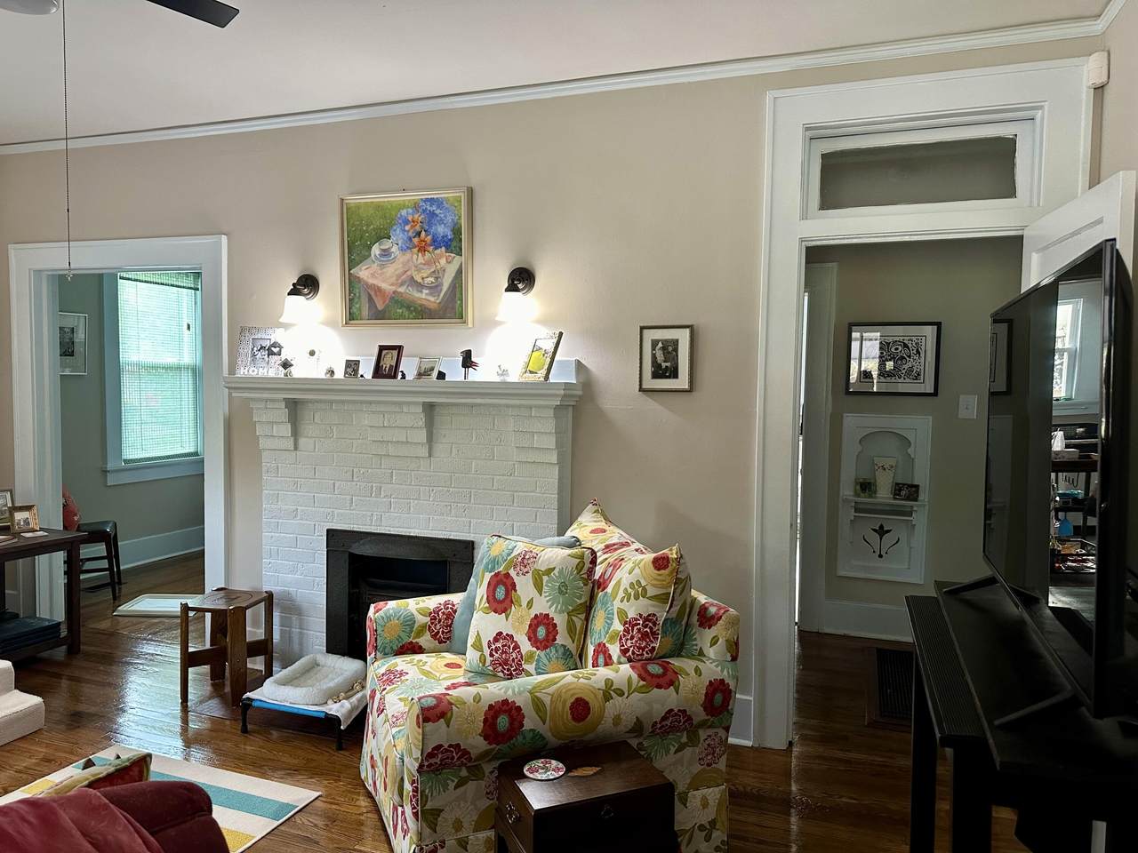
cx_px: 569
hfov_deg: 71.6
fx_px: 789
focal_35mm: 24
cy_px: 426
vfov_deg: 56.8
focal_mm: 6.86
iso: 250
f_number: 1.78
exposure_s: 1/60
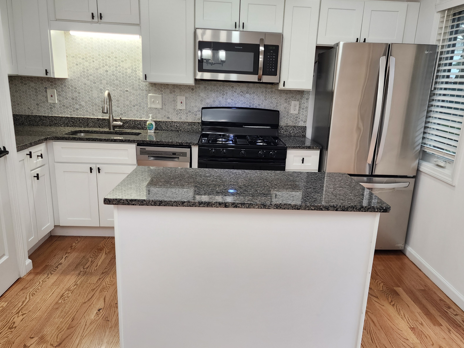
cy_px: 194
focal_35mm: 29
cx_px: 247
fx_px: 389
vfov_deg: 48.1
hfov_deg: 61.6
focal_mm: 6.4
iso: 100
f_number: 1.8
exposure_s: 1/120
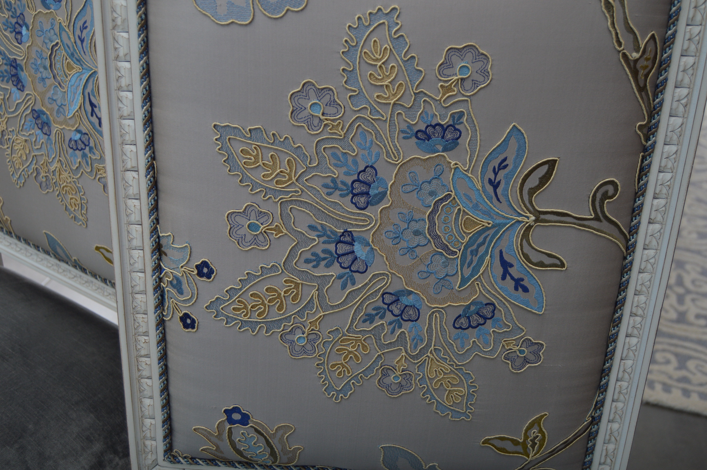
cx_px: 354
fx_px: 765
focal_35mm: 39
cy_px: 235
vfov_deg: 34.1
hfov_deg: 49.6
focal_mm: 26
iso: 200
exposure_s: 1/200
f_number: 4
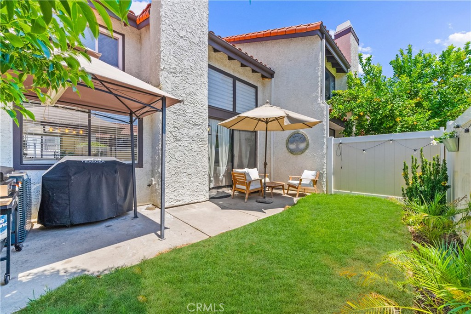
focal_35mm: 13
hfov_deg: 108.3
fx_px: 170
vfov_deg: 85.4
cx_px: 236
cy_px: 157
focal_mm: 13
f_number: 10
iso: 400
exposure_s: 1/200
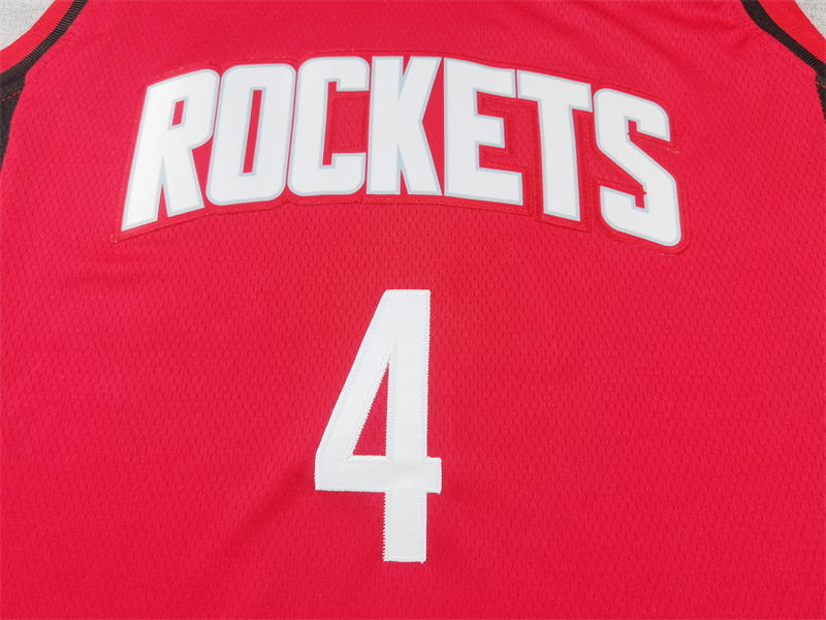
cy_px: 310
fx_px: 644
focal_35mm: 27
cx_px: 413
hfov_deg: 65.3
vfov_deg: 51.4
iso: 50
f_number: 1.9
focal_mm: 6.71
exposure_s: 1/125
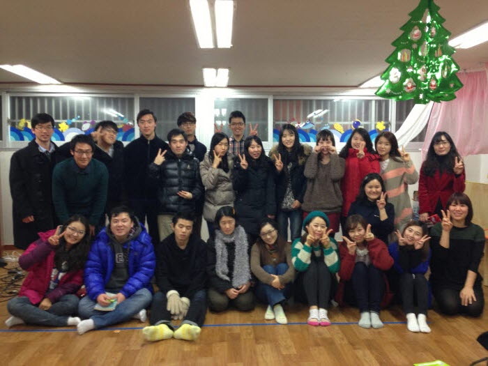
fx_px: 465
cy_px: 183
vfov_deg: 42.9
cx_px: 244
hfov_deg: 55.4
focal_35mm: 33
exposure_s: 1/20
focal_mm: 4.13
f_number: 2.4
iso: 125
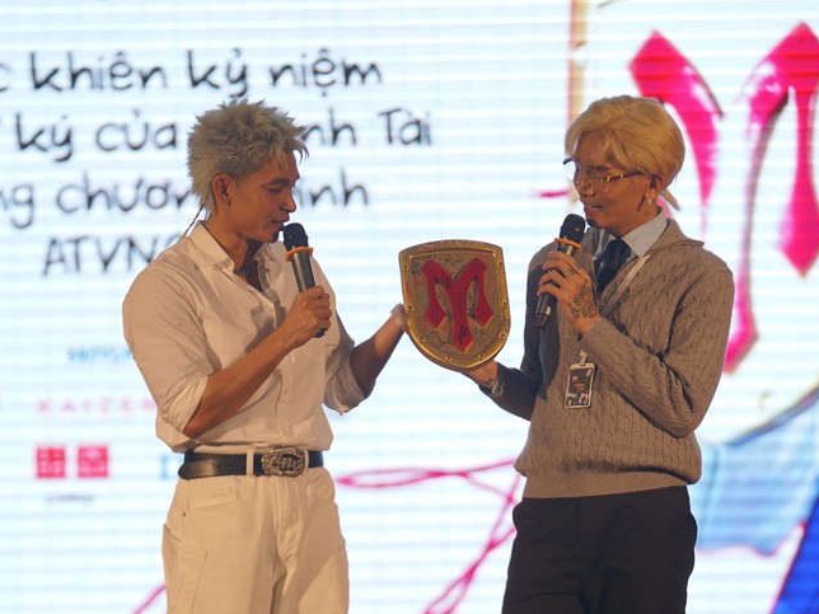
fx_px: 4898
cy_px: 308
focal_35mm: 207
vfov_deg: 7.2
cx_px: 426
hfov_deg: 9.6
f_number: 2.8
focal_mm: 127
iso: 640
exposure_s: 1/200
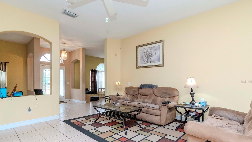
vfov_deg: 62.0
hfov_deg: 94.2
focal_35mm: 18
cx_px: 127
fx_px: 117
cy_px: 82
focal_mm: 11
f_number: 8
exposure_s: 1/60
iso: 500
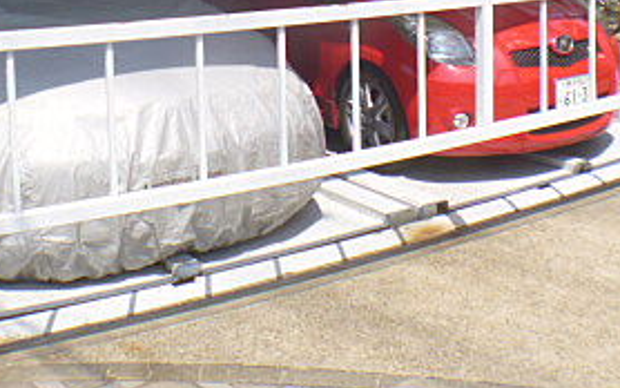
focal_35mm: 78
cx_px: 321
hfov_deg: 26.5
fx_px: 1318
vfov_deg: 15.9
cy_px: -118
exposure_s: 1/1000
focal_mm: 5.7
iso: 100
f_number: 2.9
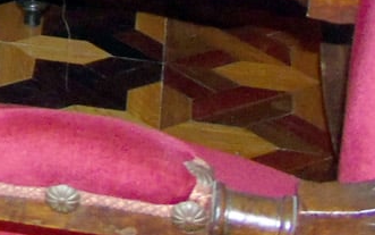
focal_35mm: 202
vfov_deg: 6.1
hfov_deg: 9.5
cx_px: -427
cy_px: -431
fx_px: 2065
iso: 400
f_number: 3.9
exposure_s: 1/50
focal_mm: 7.1
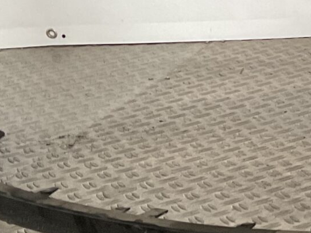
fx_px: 1230
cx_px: 527
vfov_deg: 10.8
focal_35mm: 137
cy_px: 108
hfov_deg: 13.2
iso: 80
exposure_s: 1/50
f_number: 1.8
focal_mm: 3
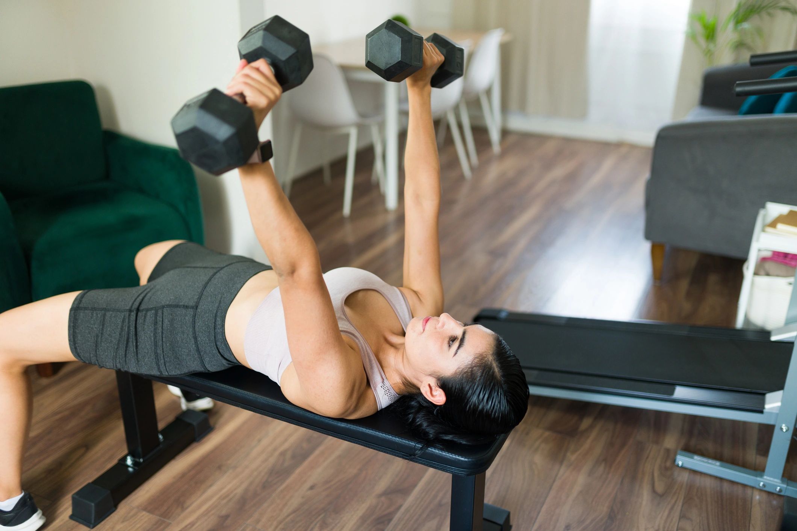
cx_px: 398
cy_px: 266
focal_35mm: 35
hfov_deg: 54.4
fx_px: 775
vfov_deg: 37.9
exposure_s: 1/160
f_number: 1.6
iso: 400
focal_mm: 35
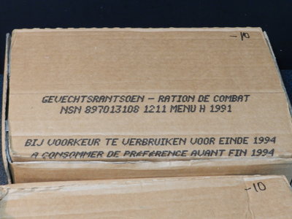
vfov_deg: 17.6
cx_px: 146
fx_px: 709
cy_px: 110
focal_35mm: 84
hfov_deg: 23.3
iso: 400
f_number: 4.4
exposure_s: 1/8
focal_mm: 14.9
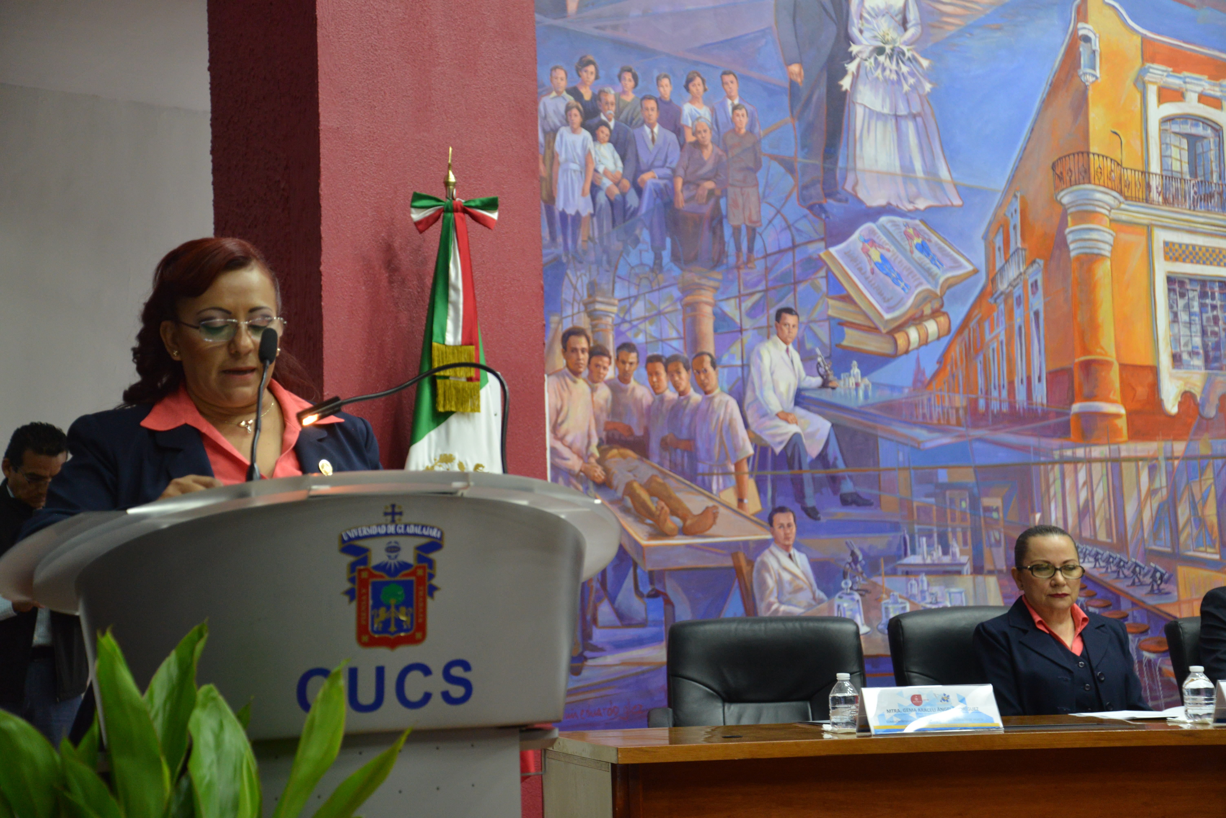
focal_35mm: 62
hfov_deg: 32.4
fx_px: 2112
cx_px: 613
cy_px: 409
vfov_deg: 21.9
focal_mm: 62
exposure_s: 1/25
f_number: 4.5
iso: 1600
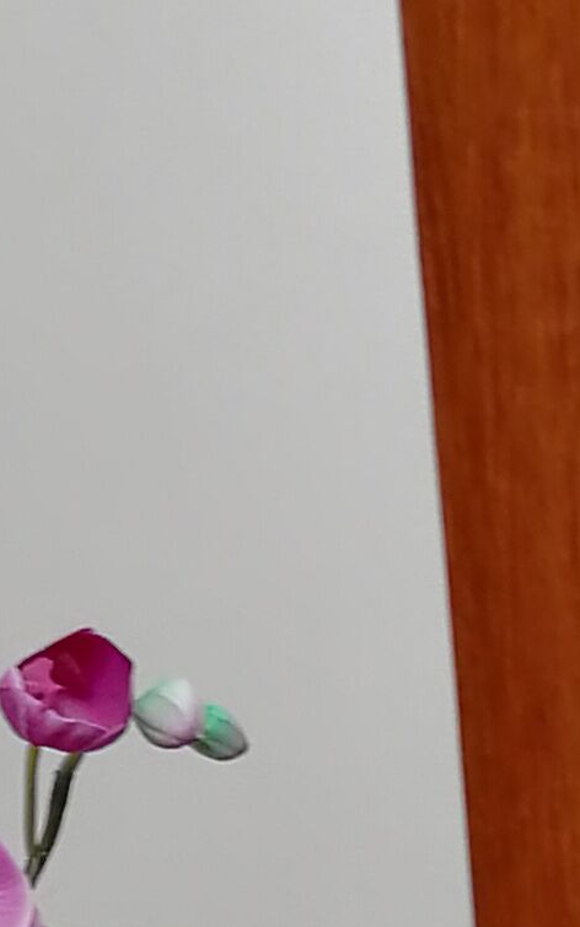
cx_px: 2144
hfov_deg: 5.9
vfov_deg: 10.8
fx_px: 4906
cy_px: 804
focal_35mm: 194
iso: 50
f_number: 1.8
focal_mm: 3.95
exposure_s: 1/226
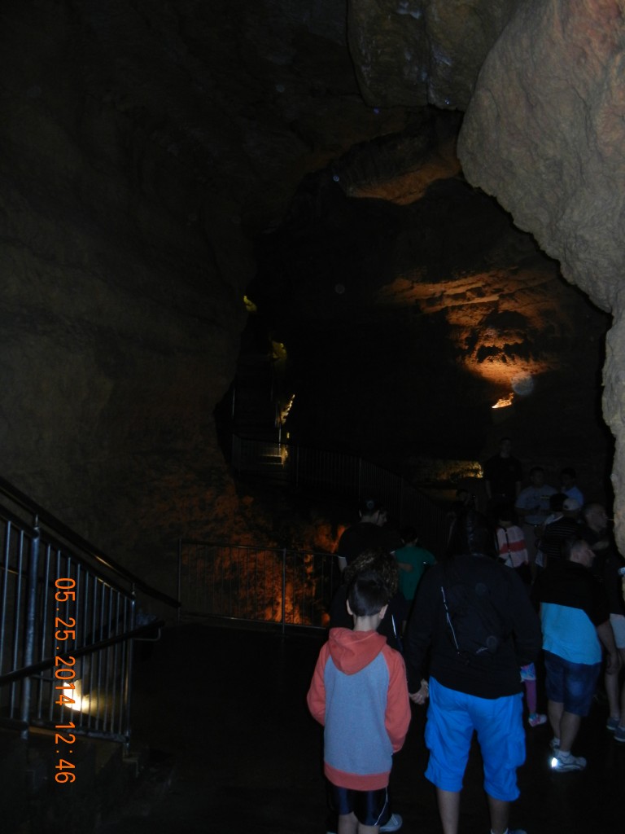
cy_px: 417
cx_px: 312
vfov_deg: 60.0
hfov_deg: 46.8
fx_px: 722
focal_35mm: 30
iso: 400
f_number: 3.5
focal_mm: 5.4
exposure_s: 1/30
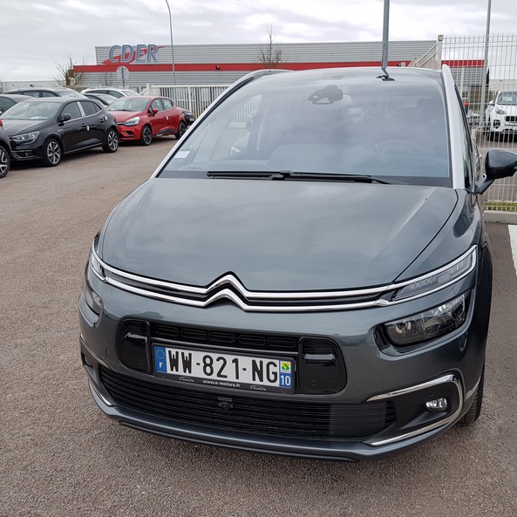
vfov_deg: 52.5
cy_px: 258
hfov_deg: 52.3
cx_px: 303
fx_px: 524
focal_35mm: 31
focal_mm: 4.2
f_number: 1.7
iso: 40
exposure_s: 1/464
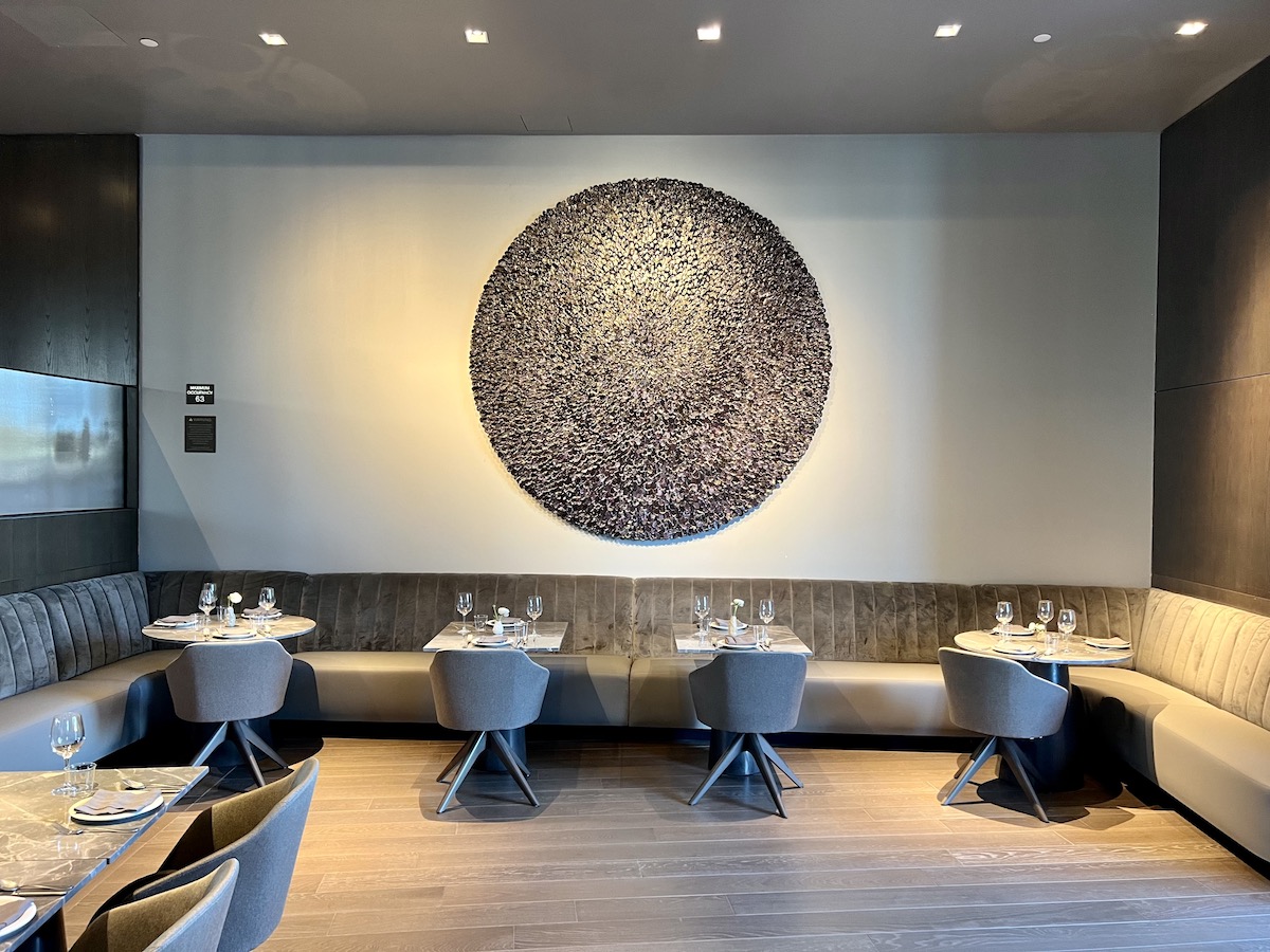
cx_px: 635
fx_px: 954
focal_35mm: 26
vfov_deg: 53.1
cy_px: 476
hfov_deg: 67.3
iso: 160
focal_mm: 5.7
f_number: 1.5
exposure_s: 1/60
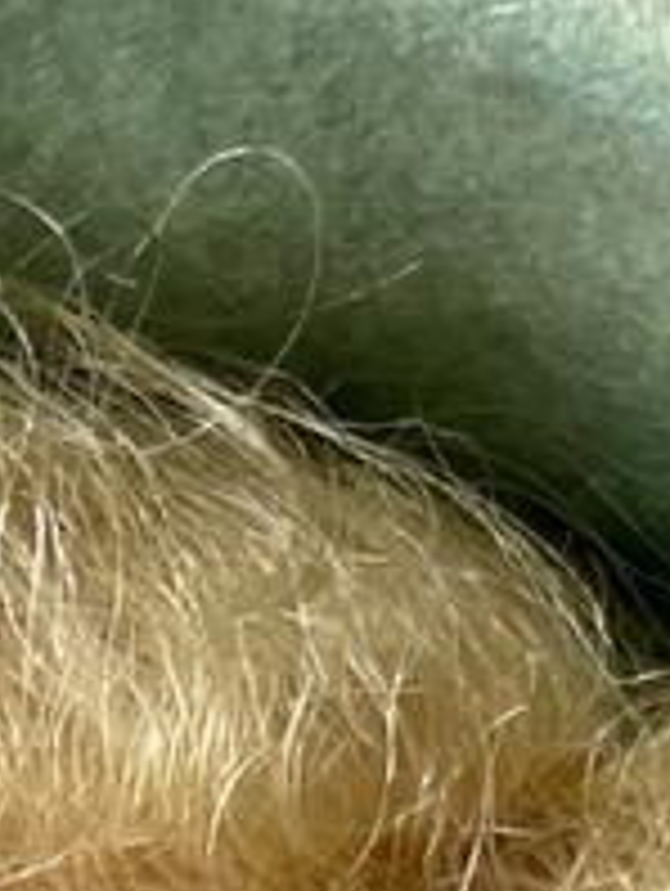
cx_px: -153
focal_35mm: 129
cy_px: 1935
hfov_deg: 11.3
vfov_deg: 12.8
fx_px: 3322
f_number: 1.6
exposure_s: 1/121
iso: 40
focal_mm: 5.1
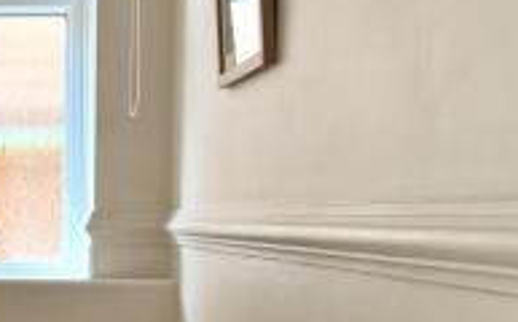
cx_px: -28
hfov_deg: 25.2
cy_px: 313
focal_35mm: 77
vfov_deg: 16.6
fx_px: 1085
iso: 250
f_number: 1.78
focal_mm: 6.76
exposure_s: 1/60
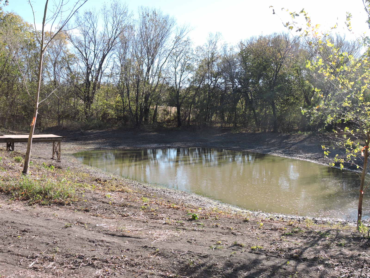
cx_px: 185
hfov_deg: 46.8
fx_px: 428
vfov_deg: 36.0
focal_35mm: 40
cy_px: 139
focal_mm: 7.2
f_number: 3.8
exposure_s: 1/320
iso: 100
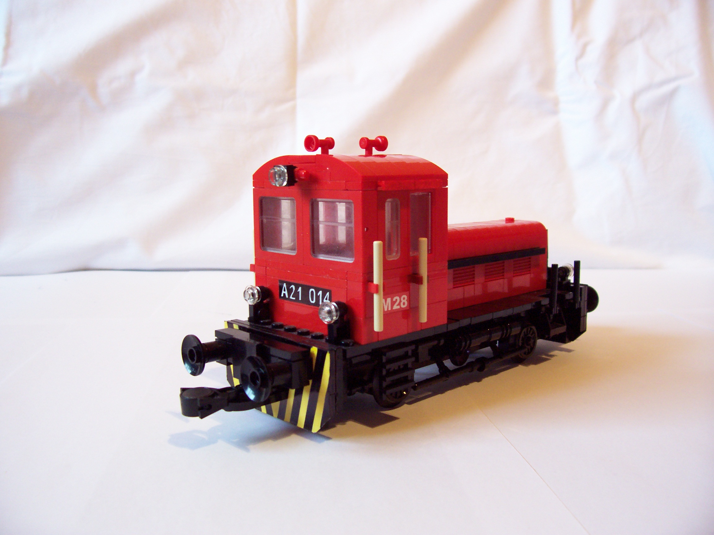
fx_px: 701
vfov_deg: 41.8
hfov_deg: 54.0
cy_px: 268
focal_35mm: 34
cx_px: 357
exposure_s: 1/9.71
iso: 160
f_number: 2.7
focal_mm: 5.6
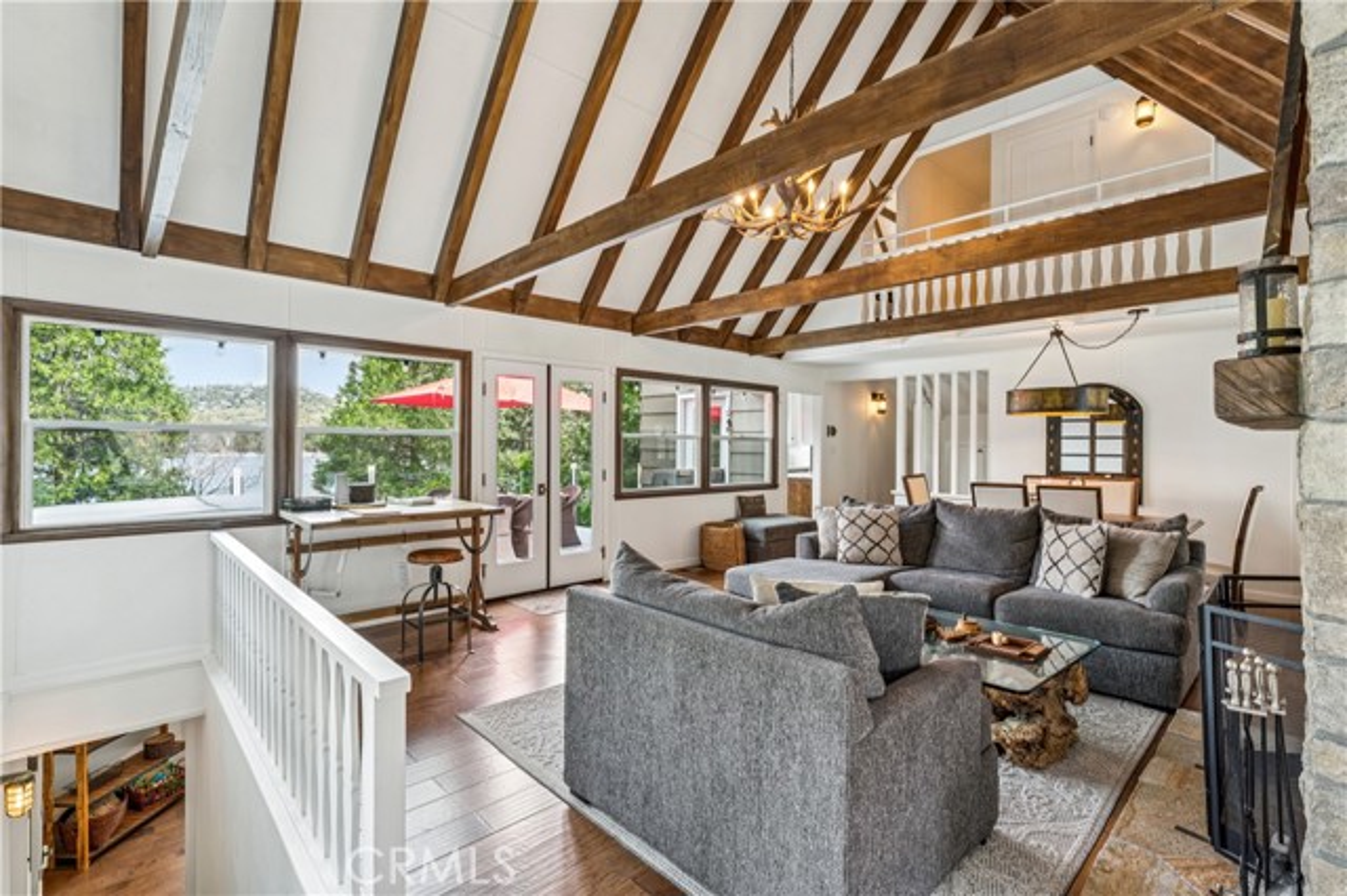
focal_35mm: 16
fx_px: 613
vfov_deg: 72.3
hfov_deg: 95.4
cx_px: 674
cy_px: 448
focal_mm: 16.4
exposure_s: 1/2.5
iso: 100
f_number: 13
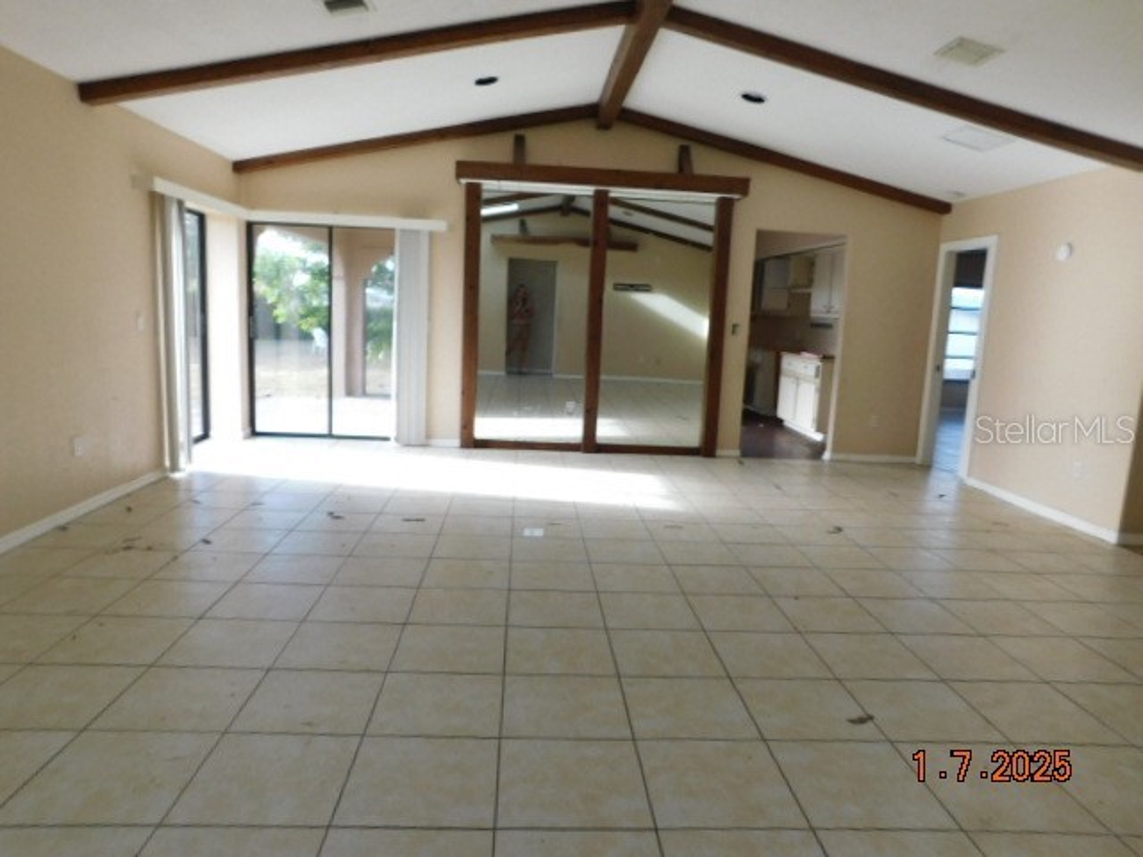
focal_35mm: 23
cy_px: 428
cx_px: 572
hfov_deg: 73.9
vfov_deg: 58.9
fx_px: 759
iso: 125
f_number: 3
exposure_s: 1/80
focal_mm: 4
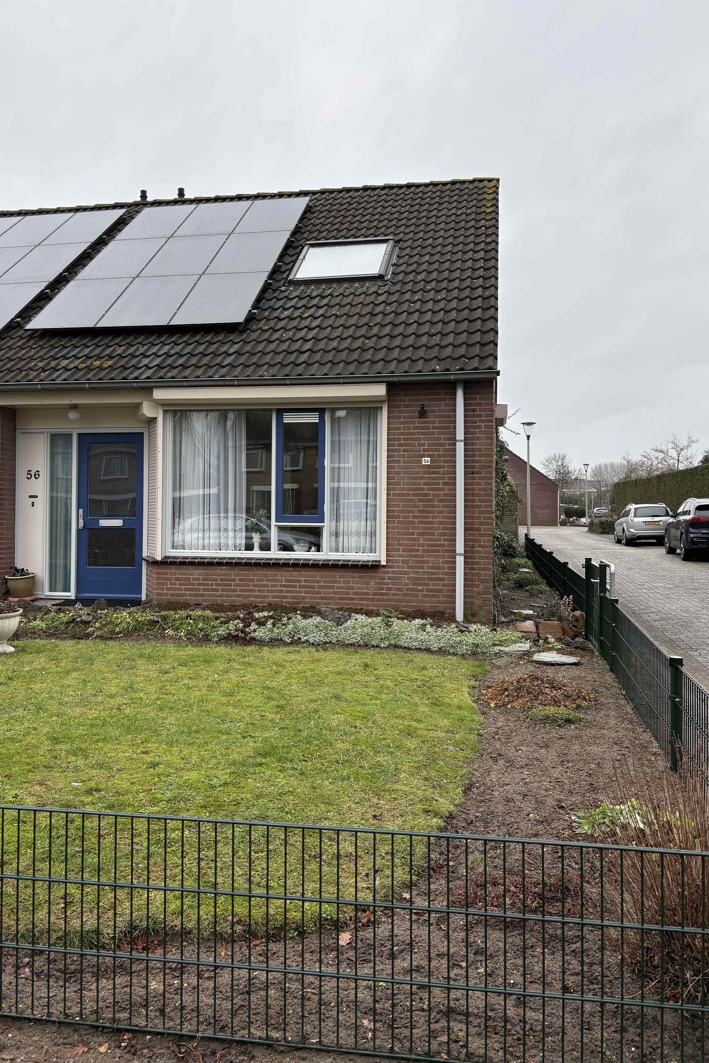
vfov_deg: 63.6
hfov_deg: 44.9
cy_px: 495
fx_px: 857
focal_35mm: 29
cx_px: 316
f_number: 1.6
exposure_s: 1/438
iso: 50
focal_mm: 5.96
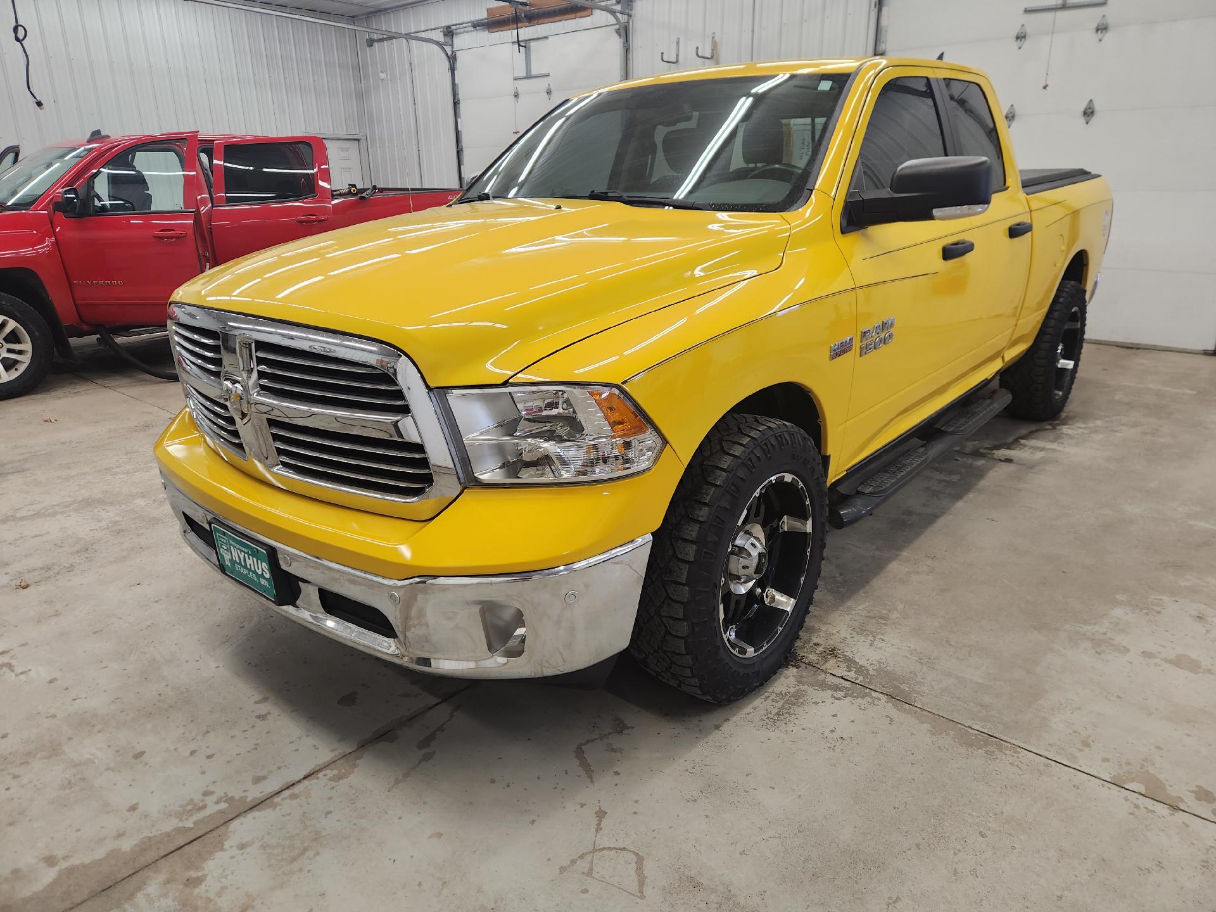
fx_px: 808
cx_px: 608
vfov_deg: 58.9
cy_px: 456
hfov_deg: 73.9
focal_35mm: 23
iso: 100
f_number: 1.8
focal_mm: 5.4
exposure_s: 1/120
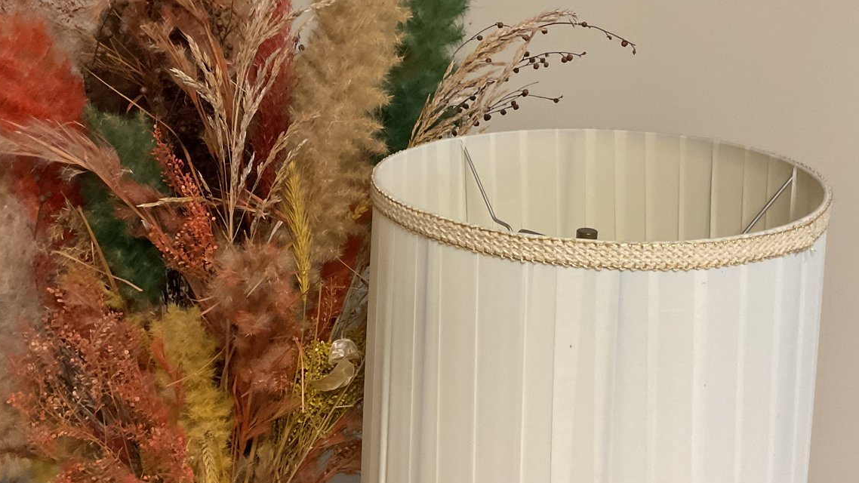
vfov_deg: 28.3
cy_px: 252
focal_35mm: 42
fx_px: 957
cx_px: 453
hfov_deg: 48.3
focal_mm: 3
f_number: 1.8
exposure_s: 1/60
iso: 160
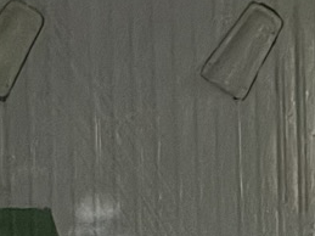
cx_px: 493
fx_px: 1828
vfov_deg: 7.3
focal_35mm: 201
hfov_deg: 9.5
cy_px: 318
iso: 1250
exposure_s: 1/9
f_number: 1.6
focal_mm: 5.96
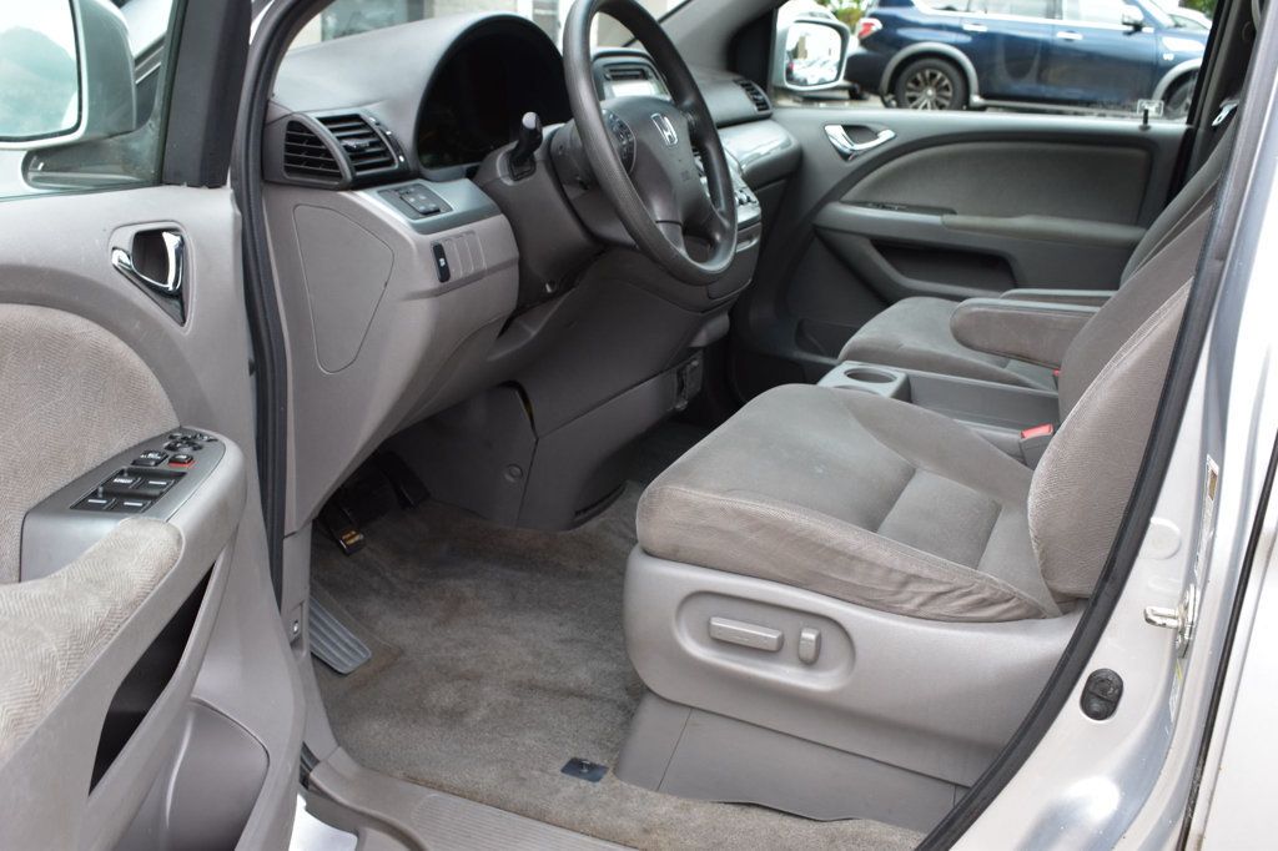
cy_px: 426
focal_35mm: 38
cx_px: 639
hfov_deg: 51.3
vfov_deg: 35.5
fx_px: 1331
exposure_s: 1/100
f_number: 9
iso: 400
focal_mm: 25
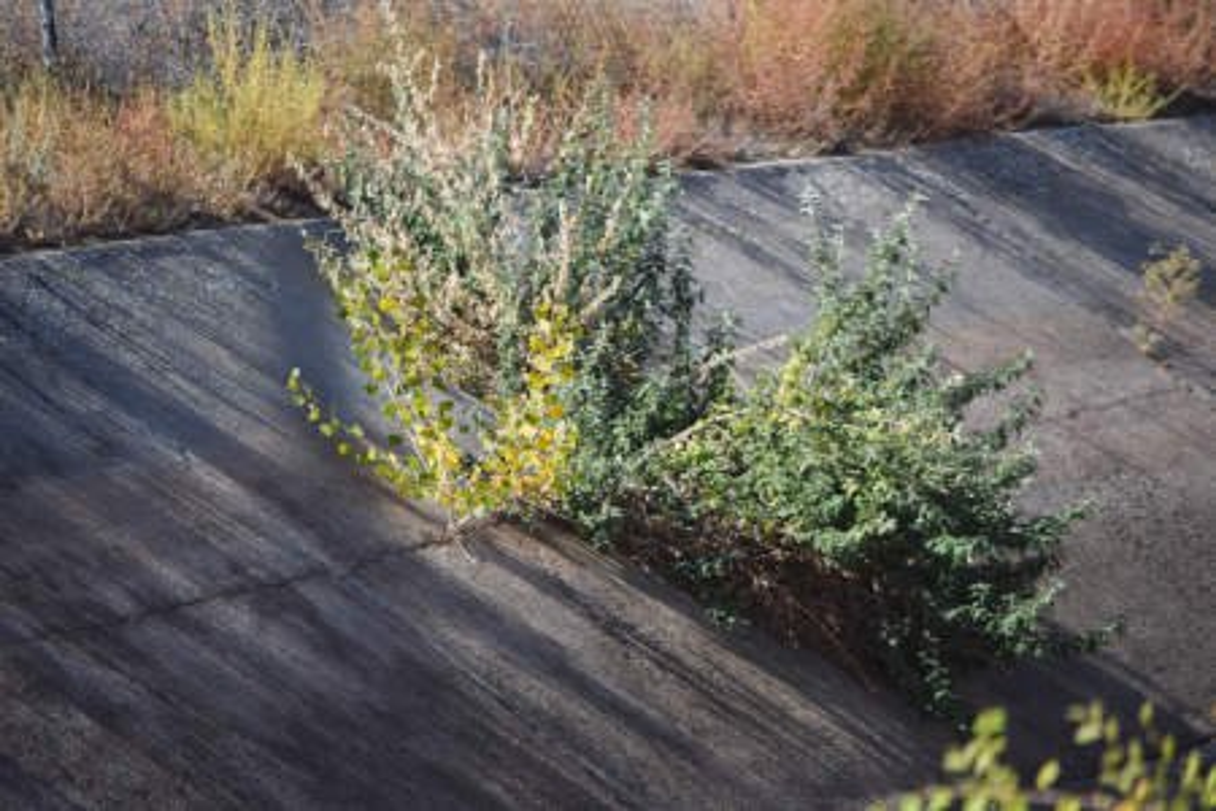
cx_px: 608
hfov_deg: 5.7
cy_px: 406
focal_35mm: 360
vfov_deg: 3.8
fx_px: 12159
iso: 400
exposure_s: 1/800
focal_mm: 240
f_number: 5.3
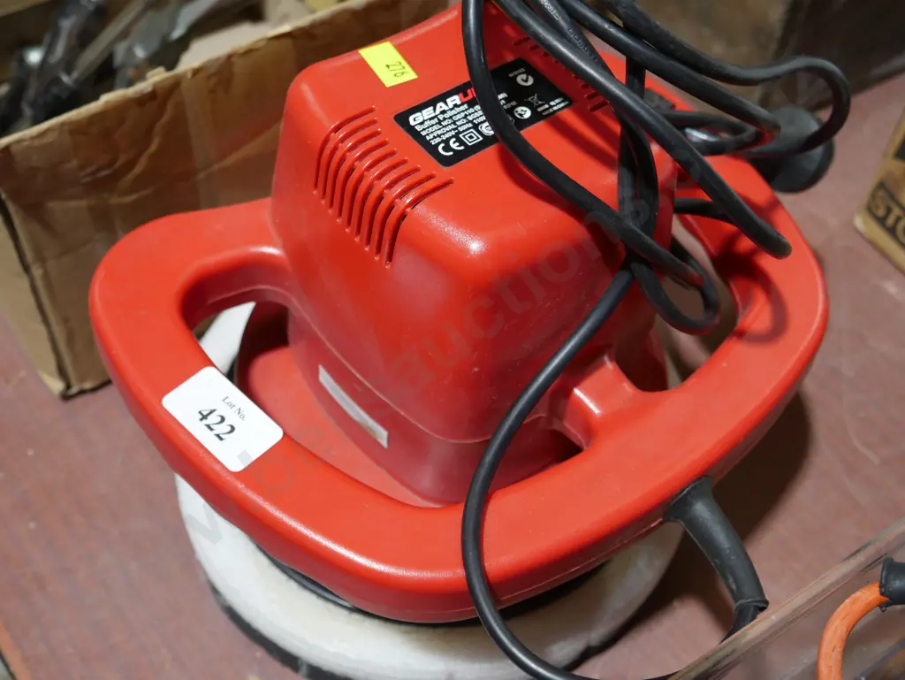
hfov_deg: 44.8
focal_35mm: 42
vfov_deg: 34.4
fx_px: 1099
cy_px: 340
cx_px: 452
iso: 500
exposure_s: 1/60
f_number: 4.6
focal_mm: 21
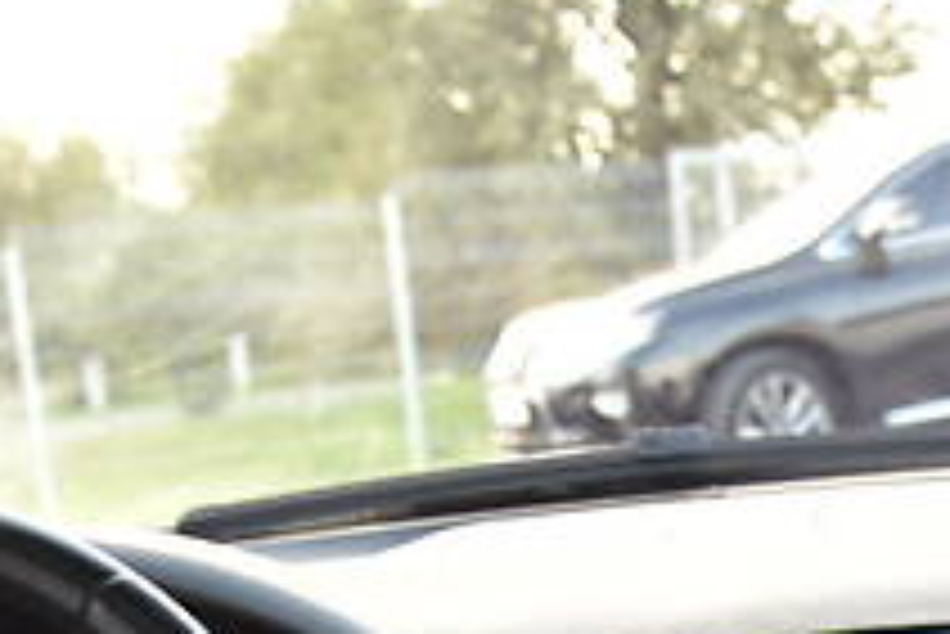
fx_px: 2403
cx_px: 747
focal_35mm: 91
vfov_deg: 13.5
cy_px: 1135
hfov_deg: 22.1
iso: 400
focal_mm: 24
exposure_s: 1/60
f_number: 4
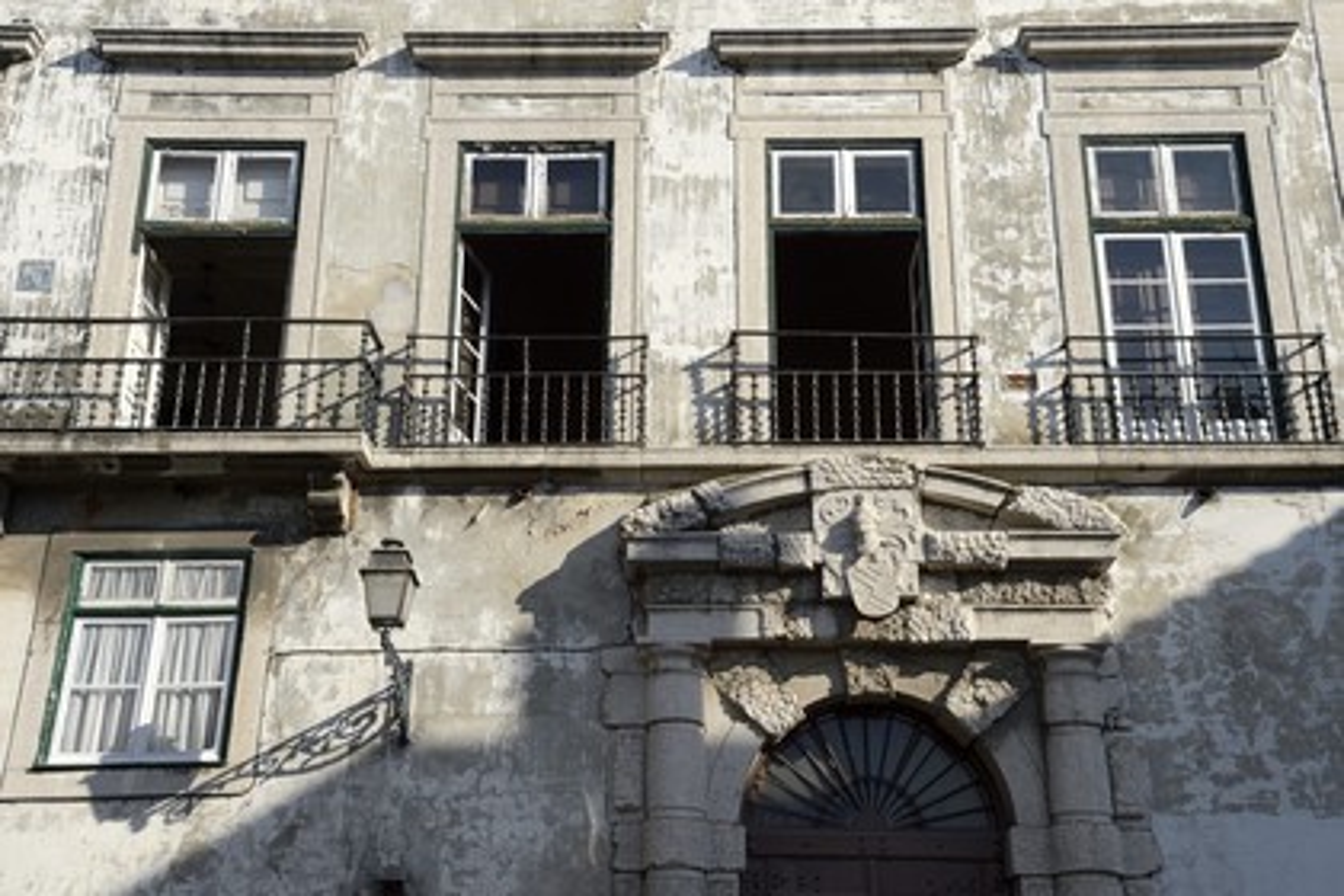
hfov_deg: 48.5
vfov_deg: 33.4
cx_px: 672
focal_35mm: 40
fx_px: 1493
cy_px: 448
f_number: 13
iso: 200
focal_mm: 40
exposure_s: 1/200
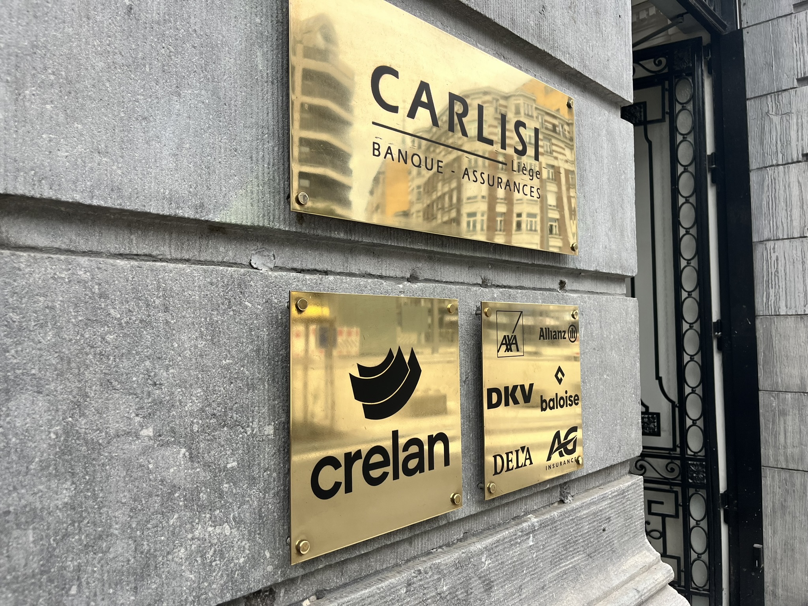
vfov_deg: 53.1
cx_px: 404
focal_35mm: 26
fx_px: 607
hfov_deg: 67.3
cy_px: 303
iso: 50
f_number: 1.6
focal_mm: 5.1
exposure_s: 1/642
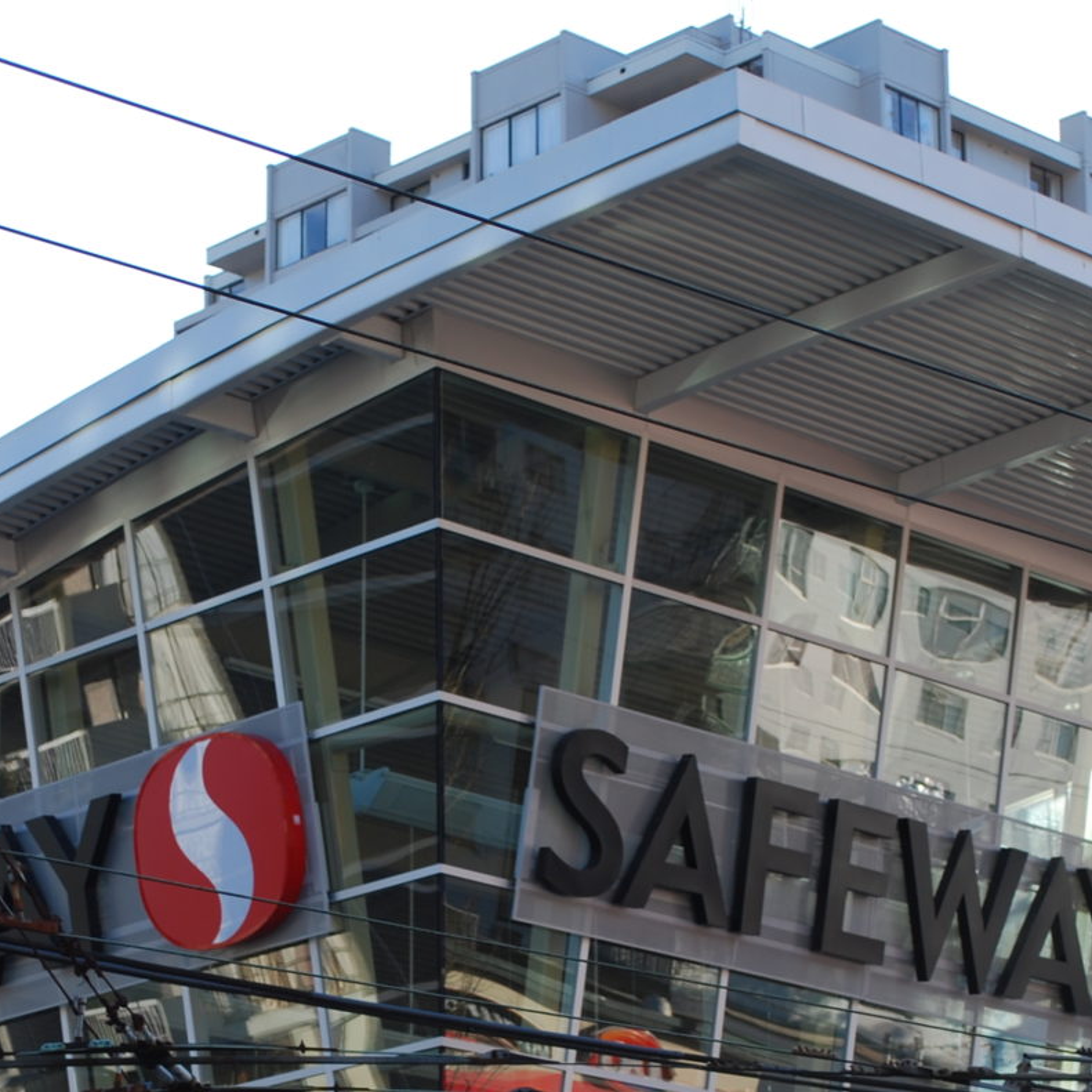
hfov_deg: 14.6
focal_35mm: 119
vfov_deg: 14.6
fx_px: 4247
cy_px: 879
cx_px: 432
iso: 100
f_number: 6.3
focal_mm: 36
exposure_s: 1/160
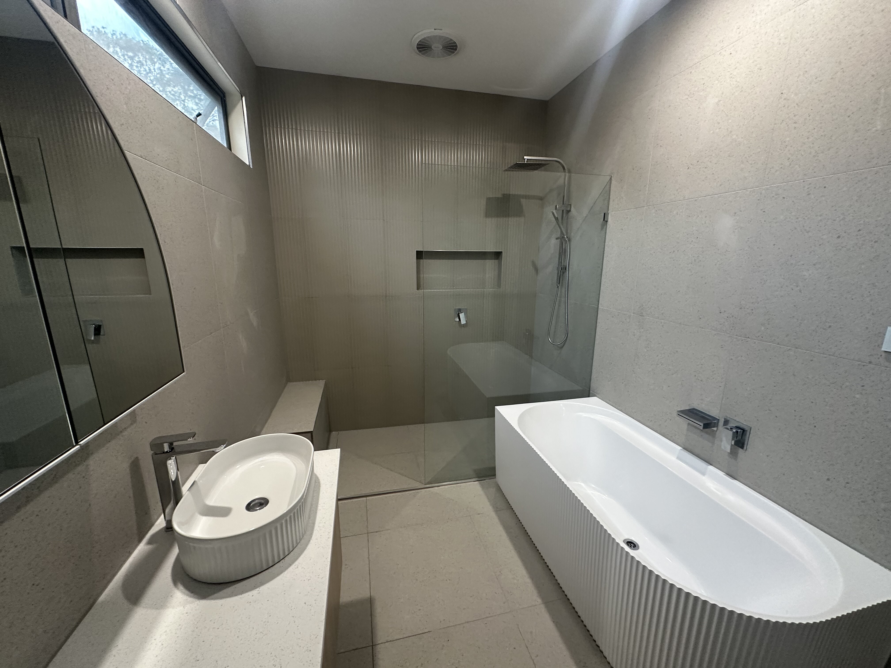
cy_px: 334
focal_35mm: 14
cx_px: 446
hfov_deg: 102.1
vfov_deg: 85.7
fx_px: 360
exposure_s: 1/50
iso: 250
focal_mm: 2.22
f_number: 2.2
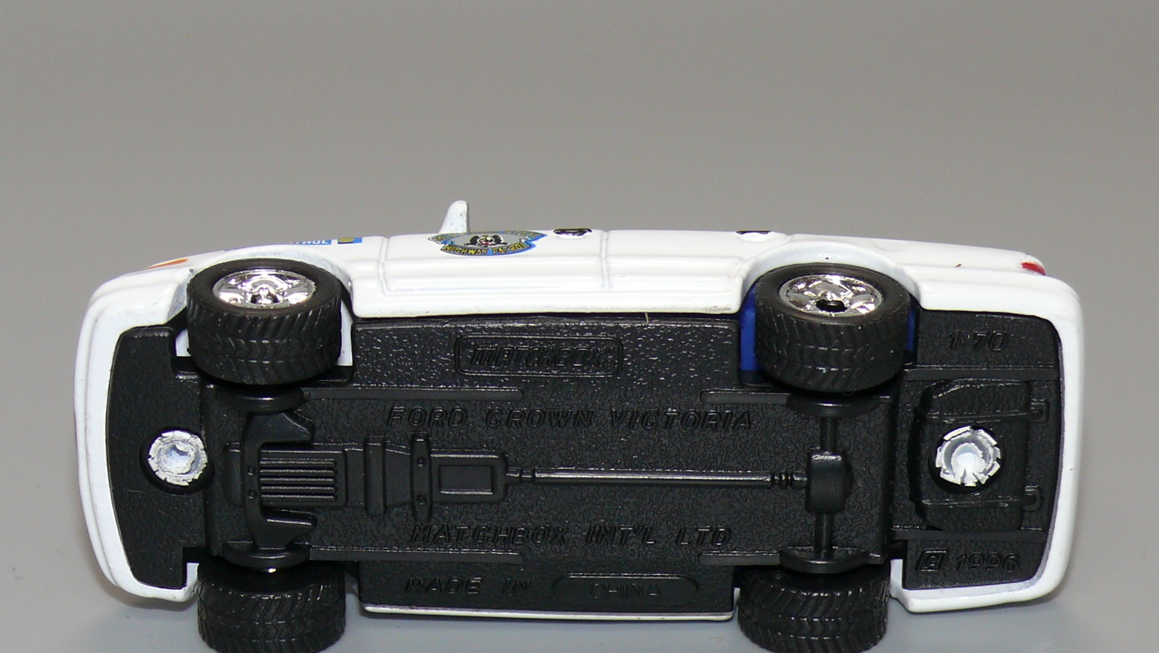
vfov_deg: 9.5
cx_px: 581
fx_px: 3903
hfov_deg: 16.9
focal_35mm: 127
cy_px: 388
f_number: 4
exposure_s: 1/30
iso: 100
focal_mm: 14.3
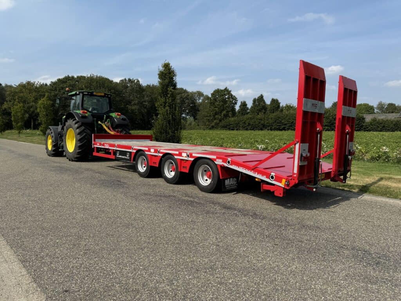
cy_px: 150
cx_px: 200
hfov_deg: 71.6
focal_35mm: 24
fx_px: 278
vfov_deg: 56.8
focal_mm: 6.76
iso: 80
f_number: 1.78
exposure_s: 1/3247
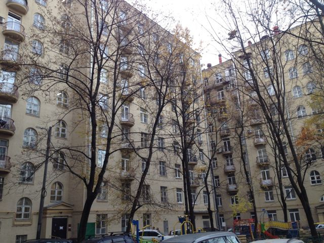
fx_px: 328
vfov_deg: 40.7
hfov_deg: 52.6
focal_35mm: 35
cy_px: 122
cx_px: 162
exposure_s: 1/120
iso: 64
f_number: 2.4
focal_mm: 4.28
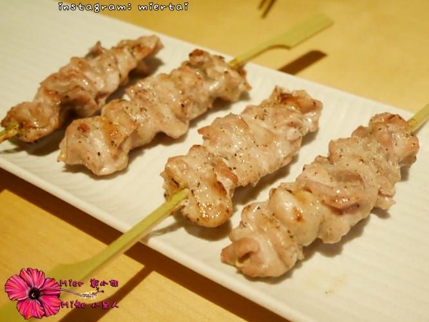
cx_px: 214
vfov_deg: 36.0
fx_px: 496
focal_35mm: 40
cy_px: 161
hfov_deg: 46.8
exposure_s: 1/25
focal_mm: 20
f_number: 4.6
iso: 6400
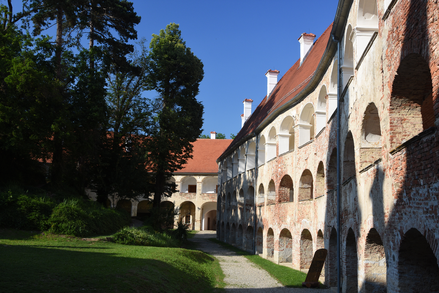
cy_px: 146
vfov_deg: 36.8
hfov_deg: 53.1
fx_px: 439
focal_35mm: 36
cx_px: 220
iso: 400
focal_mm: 24
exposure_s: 1/160
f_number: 10
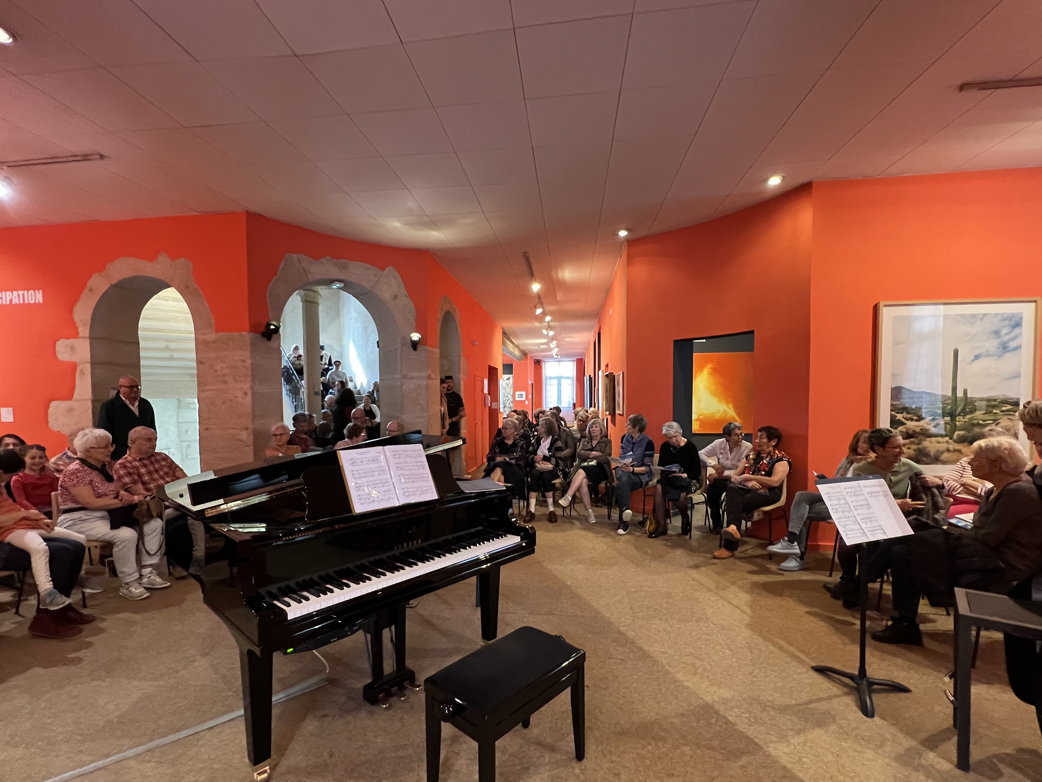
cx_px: 511
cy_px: 421
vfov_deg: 81.6
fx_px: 452
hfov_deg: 98.2
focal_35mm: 15
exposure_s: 1/50
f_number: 1.8
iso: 500
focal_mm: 1.57
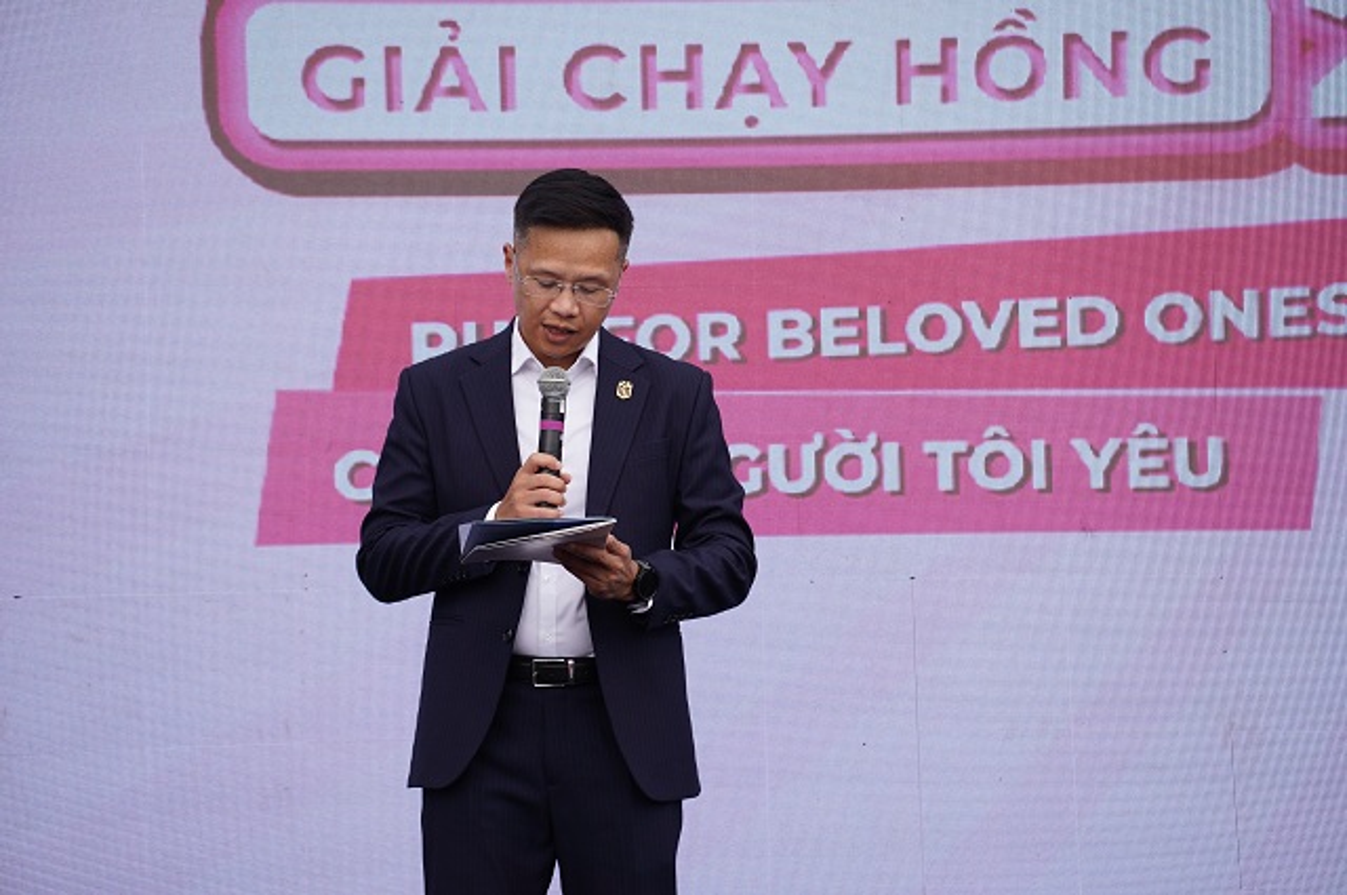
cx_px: 674
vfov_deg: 7.6
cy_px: 448
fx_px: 6726
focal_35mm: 180
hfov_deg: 11.4
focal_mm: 180
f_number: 4.5
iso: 125
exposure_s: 1/125
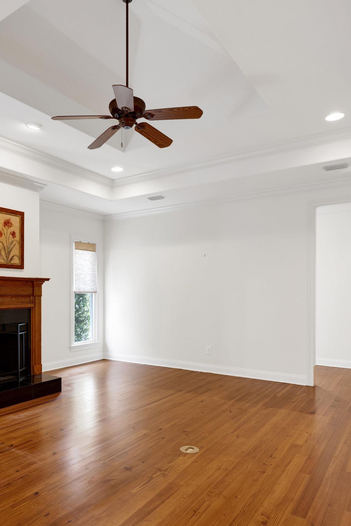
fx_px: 366
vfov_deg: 71.3
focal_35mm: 25
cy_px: 291
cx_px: 110
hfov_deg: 50.1
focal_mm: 14
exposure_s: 1/6
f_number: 11
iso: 400
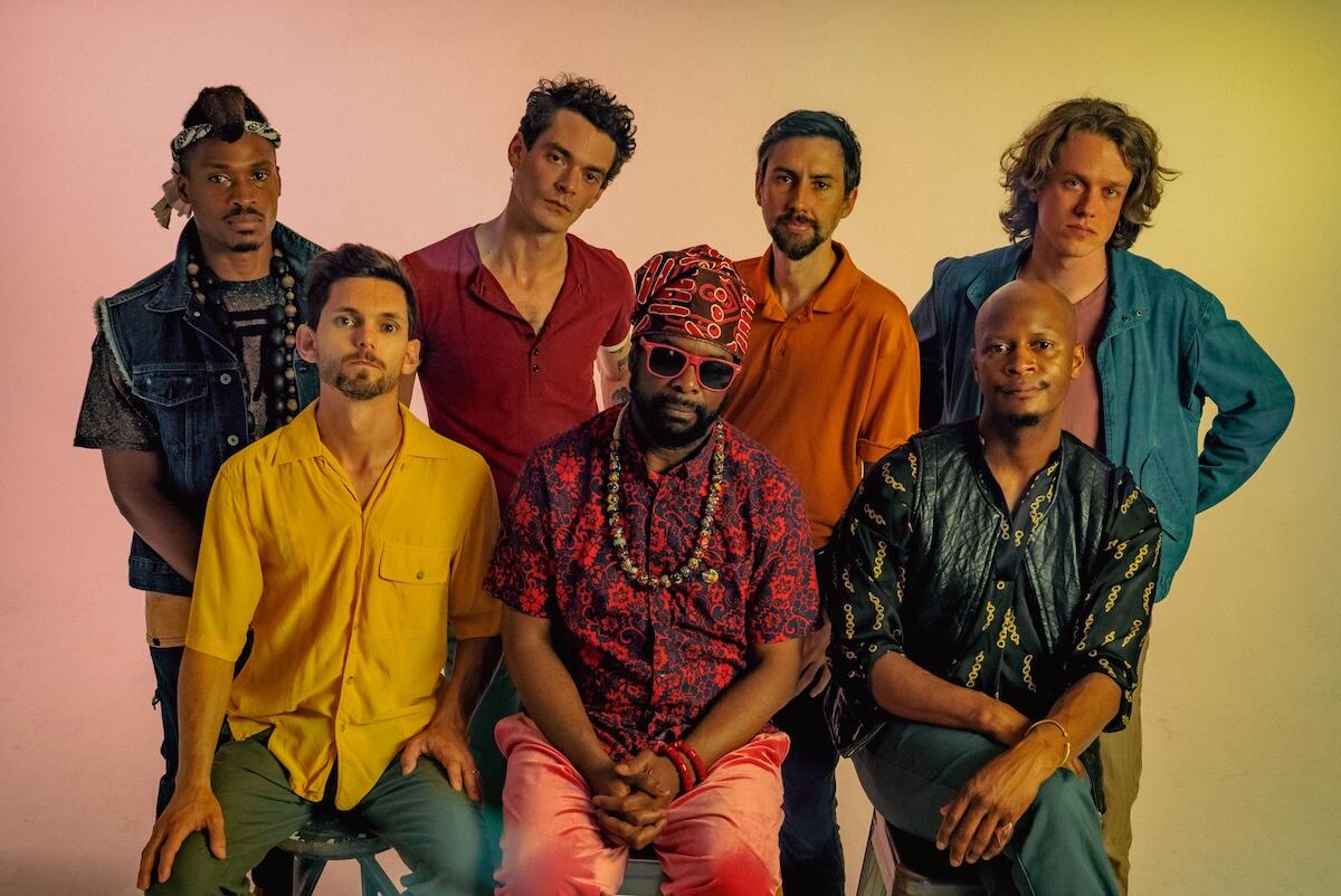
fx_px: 1827
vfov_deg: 27.6
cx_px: 670
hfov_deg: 40.3
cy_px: 448
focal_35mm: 49
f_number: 16
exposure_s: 1/200
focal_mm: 49
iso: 125
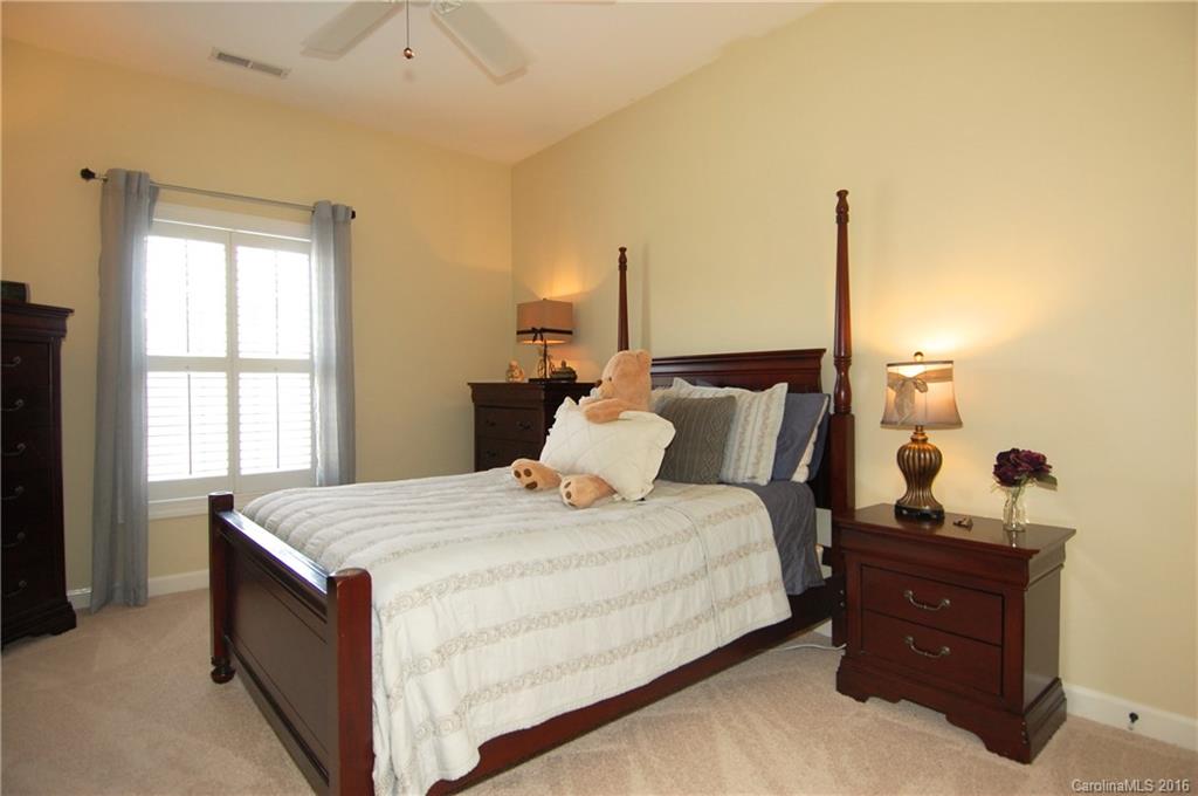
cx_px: 599
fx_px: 598
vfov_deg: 67.2
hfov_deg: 90.1
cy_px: 398
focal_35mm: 18
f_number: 4
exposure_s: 1/60
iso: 400
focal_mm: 12
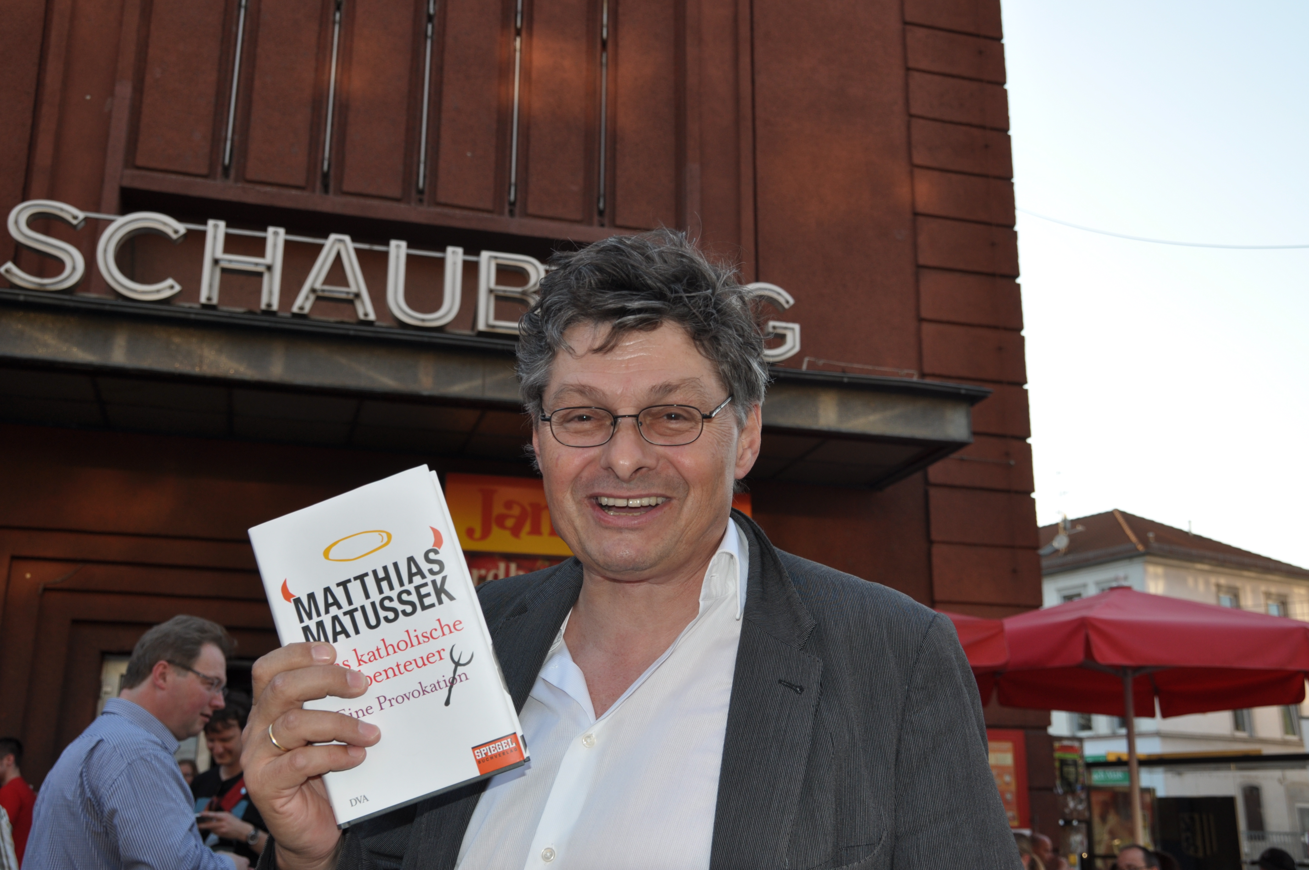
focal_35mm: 39
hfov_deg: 49.6
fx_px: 1416
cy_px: 435
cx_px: 654
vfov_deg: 34.1
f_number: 5.6
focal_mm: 26
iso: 200
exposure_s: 1/200
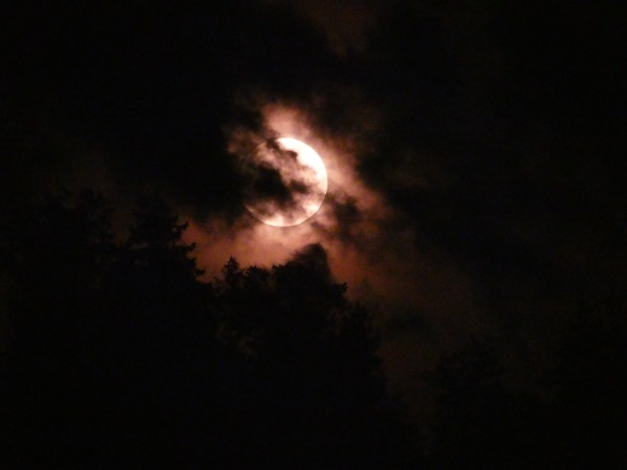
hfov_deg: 3.7
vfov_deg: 2.8
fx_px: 9724
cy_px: 235
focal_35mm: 537
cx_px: 314
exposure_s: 1/8
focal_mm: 96.2
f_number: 6.1
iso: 2500
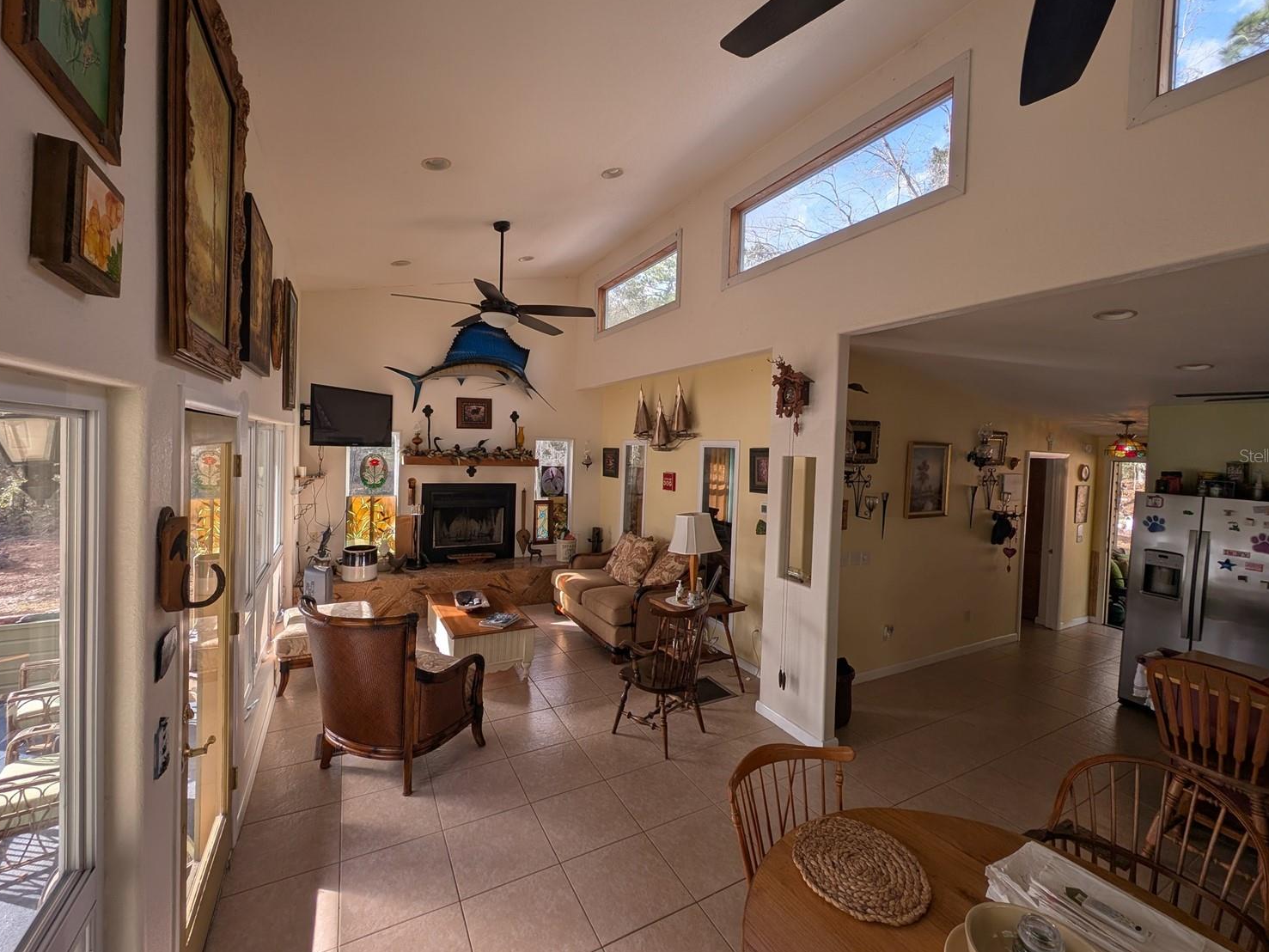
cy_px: 455
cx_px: 633
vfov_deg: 89.9
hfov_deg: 106.2
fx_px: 477
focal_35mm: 13
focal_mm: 2.23
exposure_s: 1/300
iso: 41
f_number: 1.95
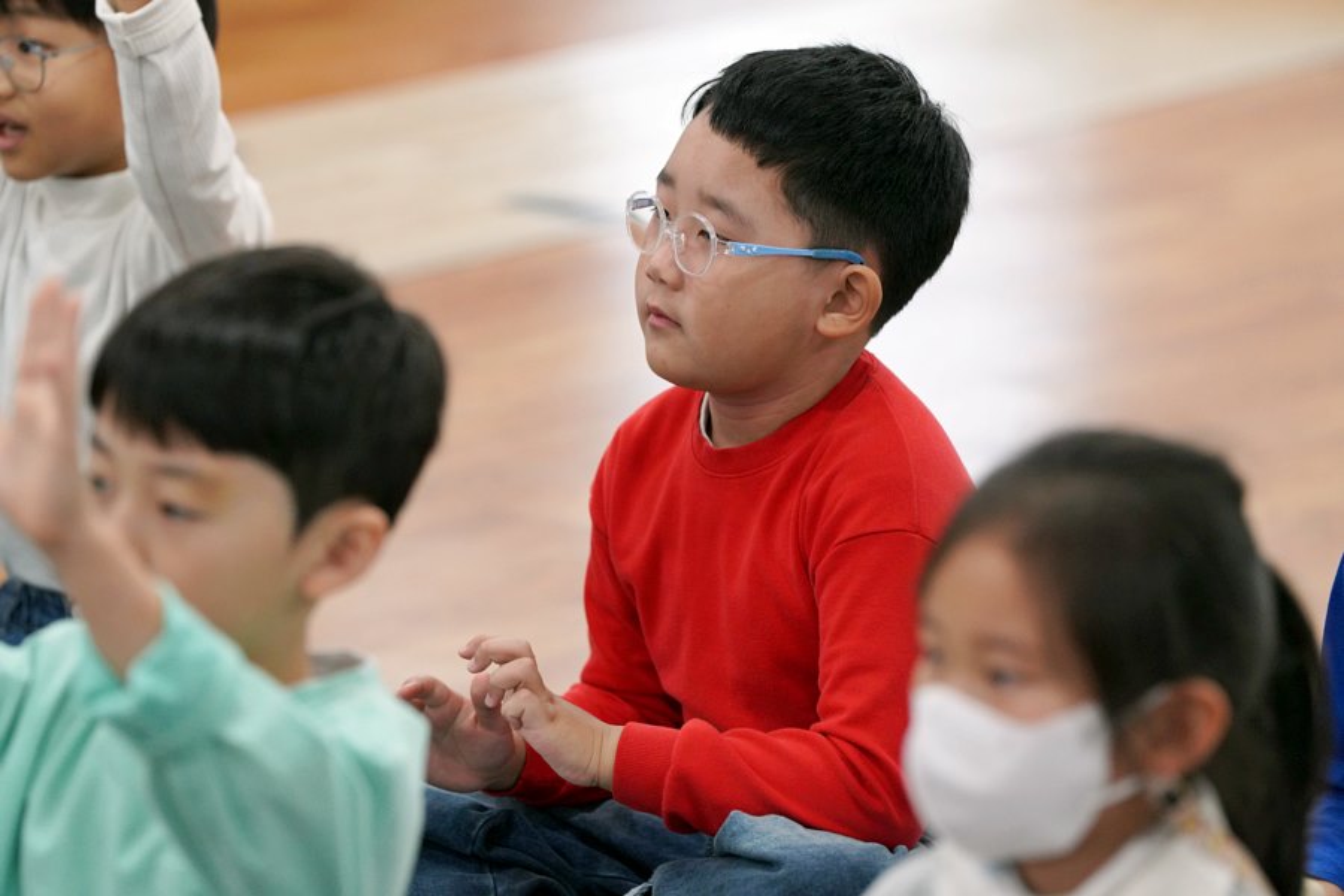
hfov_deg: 10.3
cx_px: 672
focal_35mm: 200
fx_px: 7466
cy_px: 448
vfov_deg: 6.9
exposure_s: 1/250
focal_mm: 200
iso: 3200
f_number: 4
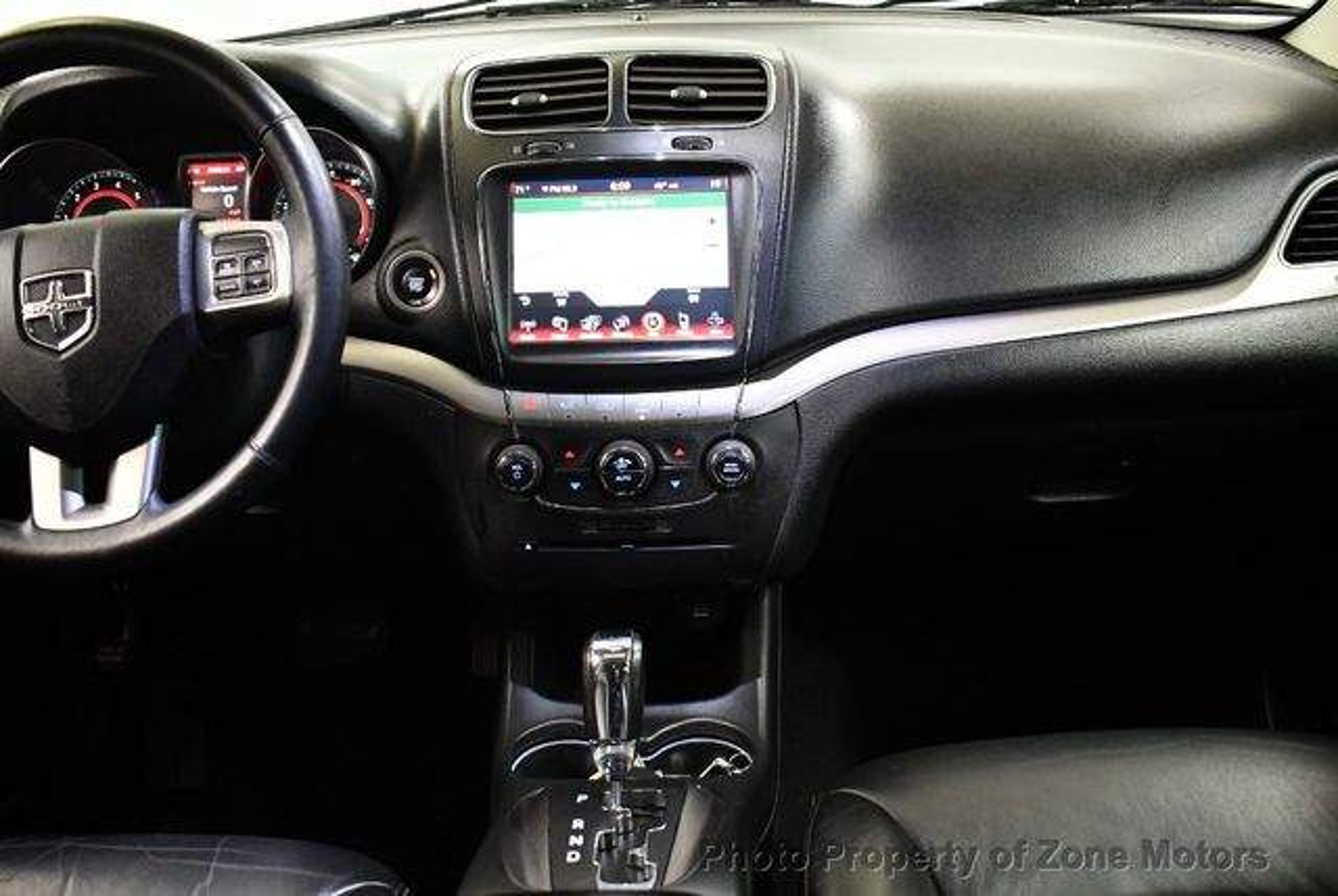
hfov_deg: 53.1
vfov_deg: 37.0
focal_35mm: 36
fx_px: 1340
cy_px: 448
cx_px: 669
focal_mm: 18
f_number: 3.5
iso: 3200
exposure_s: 1/100
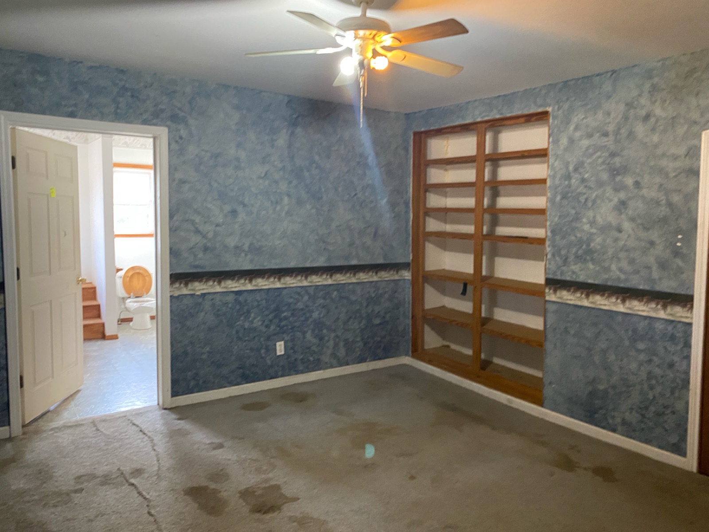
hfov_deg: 67.3
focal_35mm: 26
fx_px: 533
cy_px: 266
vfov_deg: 53.1
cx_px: 354
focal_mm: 4.25
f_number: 1.8
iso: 400
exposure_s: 1/60
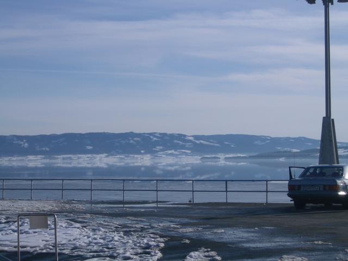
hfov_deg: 22.3
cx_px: 174
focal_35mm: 88
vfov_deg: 16.8
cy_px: 130
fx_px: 885
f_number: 7
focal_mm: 14.6
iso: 50
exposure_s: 1/400
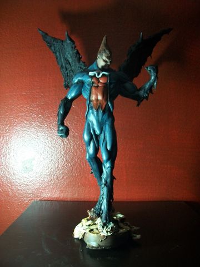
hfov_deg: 44.2
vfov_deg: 56.8
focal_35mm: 32
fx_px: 247
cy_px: 134
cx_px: 100
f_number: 2.9
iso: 220
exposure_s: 1/8
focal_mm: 5.7
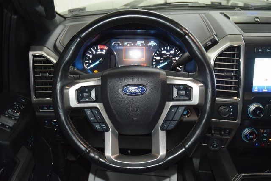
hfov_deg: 51.3
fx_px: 282
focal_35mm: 38
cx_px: 136
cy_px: 90
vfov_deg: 35.5
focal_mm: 25
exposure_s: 1/40
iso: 1600
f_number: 3.8
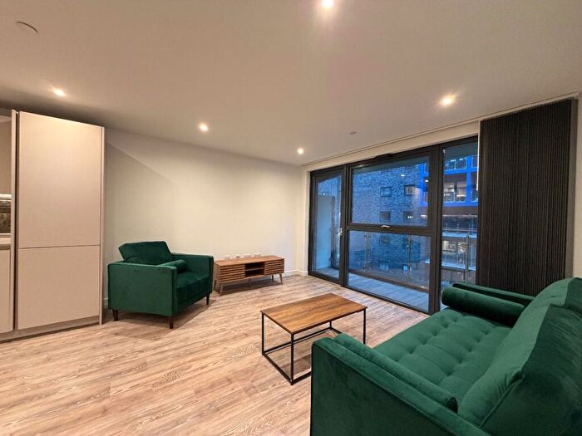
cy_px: 218
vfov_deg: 85.7
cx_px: 291
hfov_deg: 102.1
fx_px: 235
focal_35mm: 14
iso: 320
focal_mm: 2.22
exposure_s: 1/50
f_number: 2.2
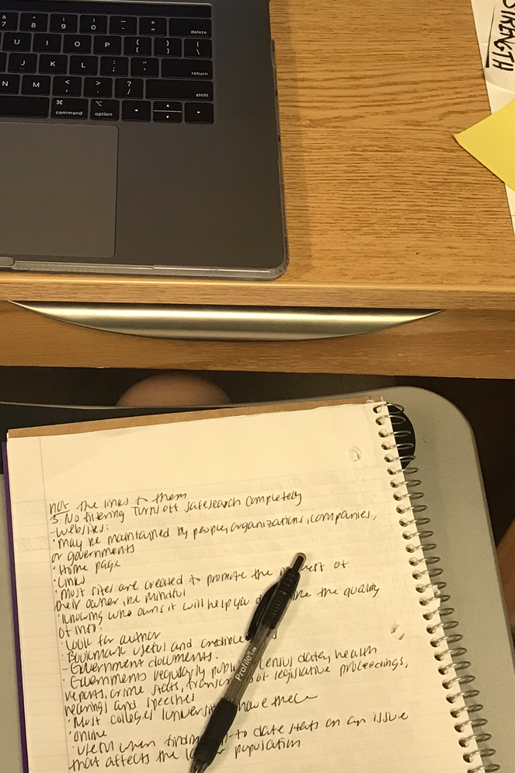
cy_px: 279
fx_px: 1287
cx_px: 96
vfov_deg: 33.2
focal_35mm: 60
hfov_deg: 22.3
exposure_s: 1/24
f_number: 1.8
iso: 40
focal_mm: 3.99
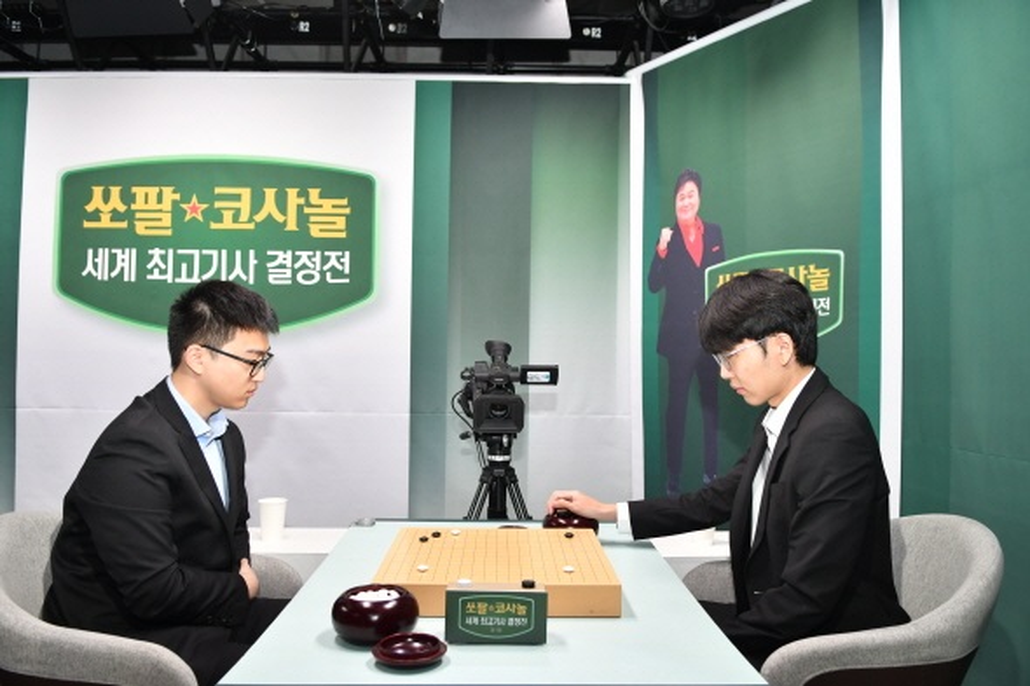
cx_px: 515
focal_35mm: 25
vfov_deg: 51.3
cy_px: 343
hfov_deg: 71.5
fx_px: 715
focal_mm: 17
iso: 800
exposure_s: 1/125
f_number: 4
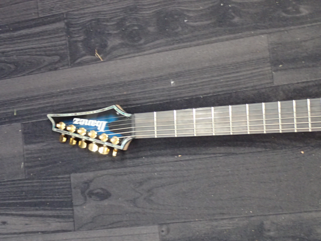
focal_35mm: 61
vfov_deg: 24.0
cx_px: 160
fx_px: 566
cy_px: 120
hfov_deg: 31.7
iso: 800
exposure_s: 1/25
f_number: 3.6
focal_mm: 11.01
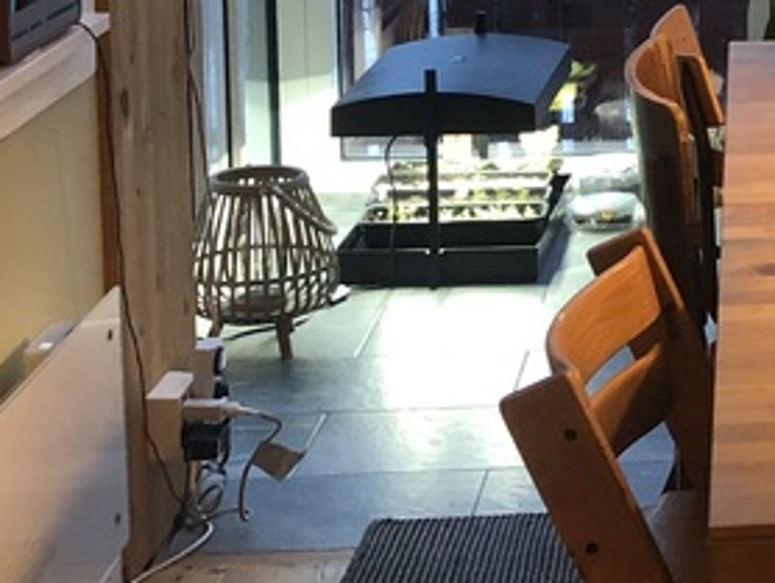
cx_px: 1199
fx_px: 2308
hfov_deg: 17.0
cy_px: -92
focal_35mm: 103
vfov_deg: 14.0
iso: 64
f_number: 1.8
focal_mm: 4
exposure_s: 1/17
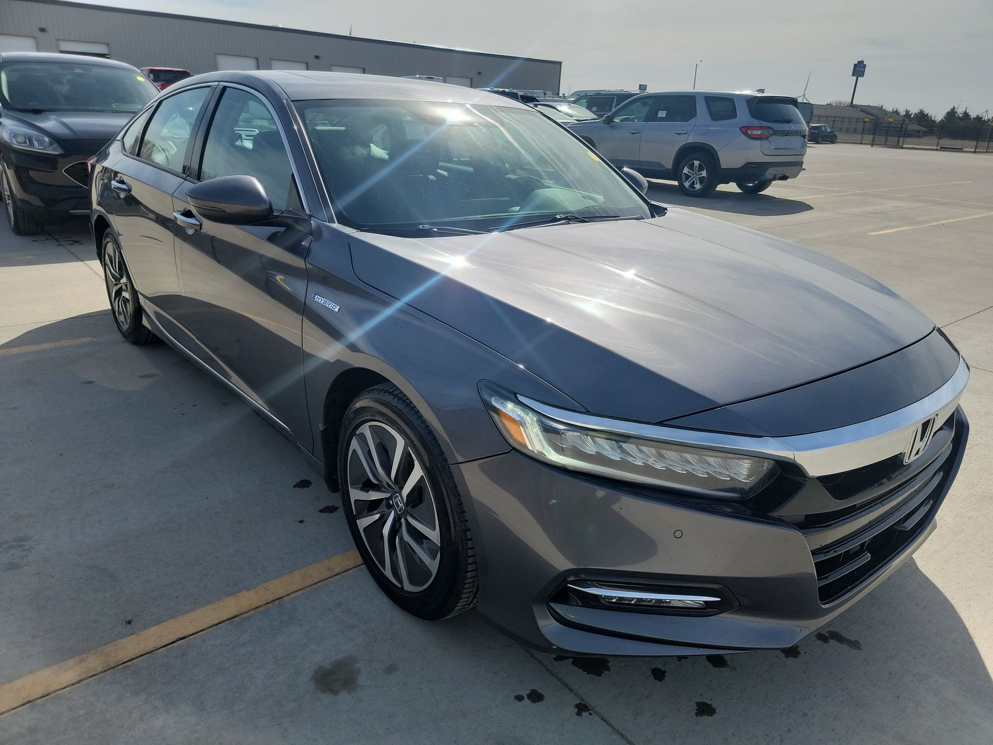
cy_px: 372
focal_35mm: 24
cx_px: 496
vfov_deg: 56.8
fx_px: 688
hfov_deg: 71.6
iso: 50
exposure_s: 1/1102
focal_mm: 6.7
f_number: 1.8
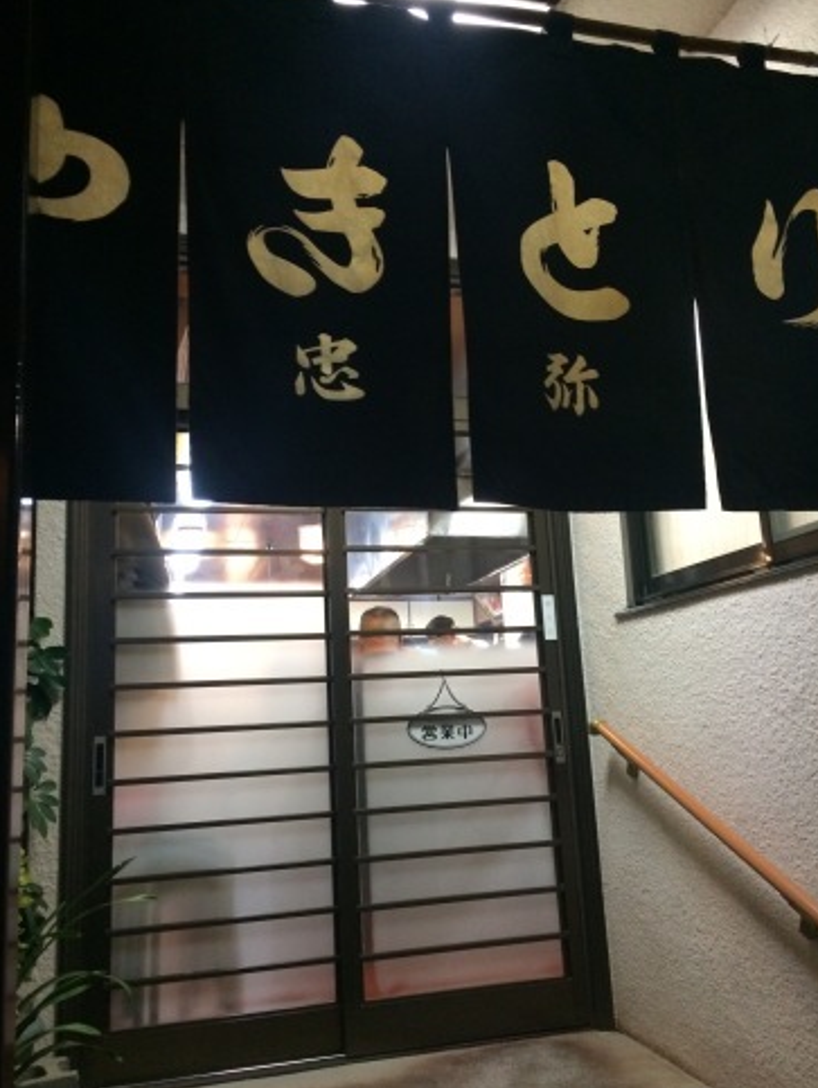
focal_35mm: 30
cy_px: 545
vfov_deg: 59.9
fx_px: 944
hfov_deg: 46.8
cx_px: 418
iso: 250
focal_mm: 4.15
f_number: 2.2
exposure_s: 1/30
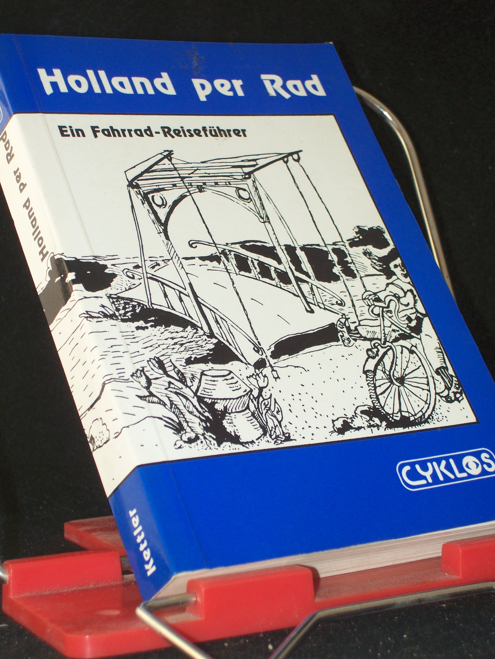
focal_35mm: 82
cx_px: 248
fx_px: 1562
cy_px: 330
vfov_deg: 23.8
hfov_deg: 18.0
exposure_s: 1/80
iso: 80
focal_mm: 13.6
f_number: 4
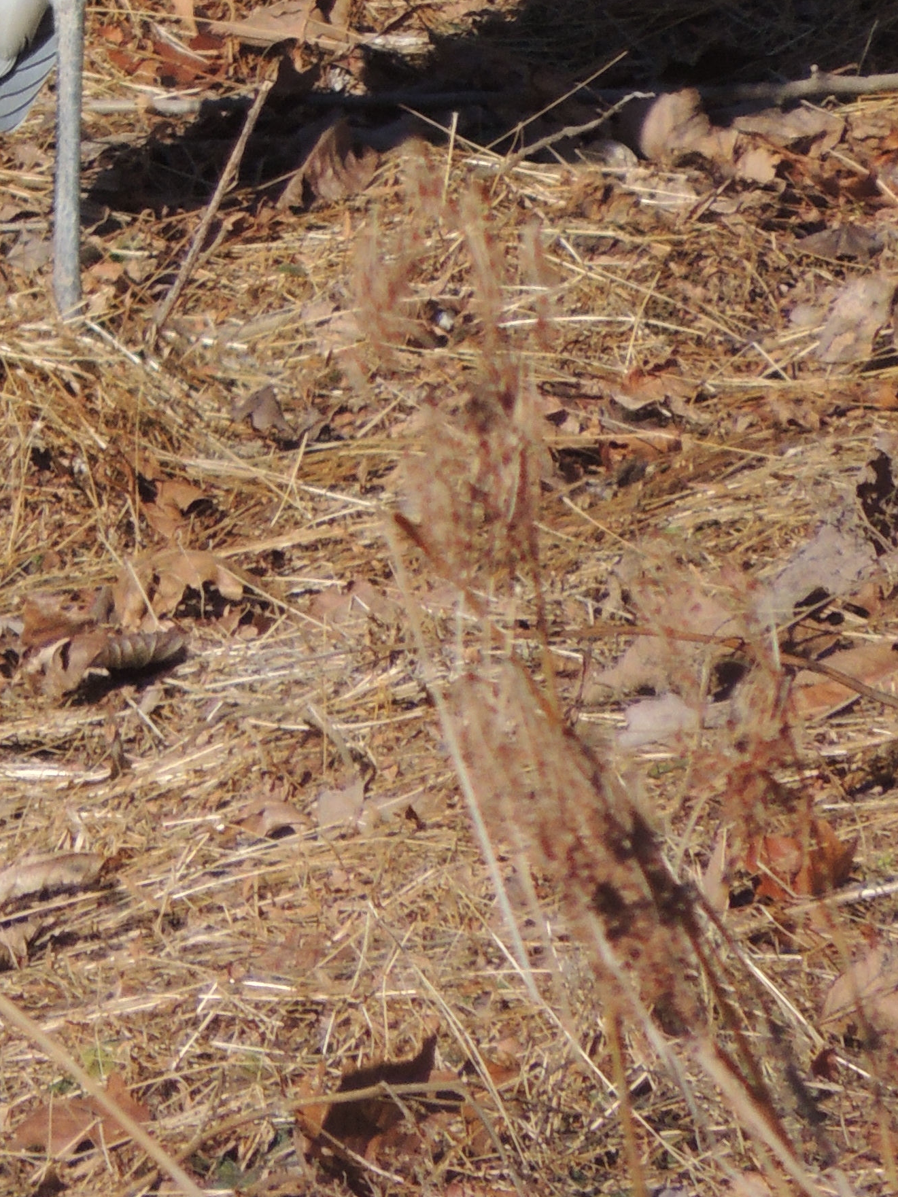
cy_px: -160
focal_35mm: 2616
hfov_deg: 0.6
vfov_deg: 0.8
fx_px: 90474
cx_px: -46
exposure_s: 1/1000
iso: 220
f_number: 5.9
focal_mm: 180
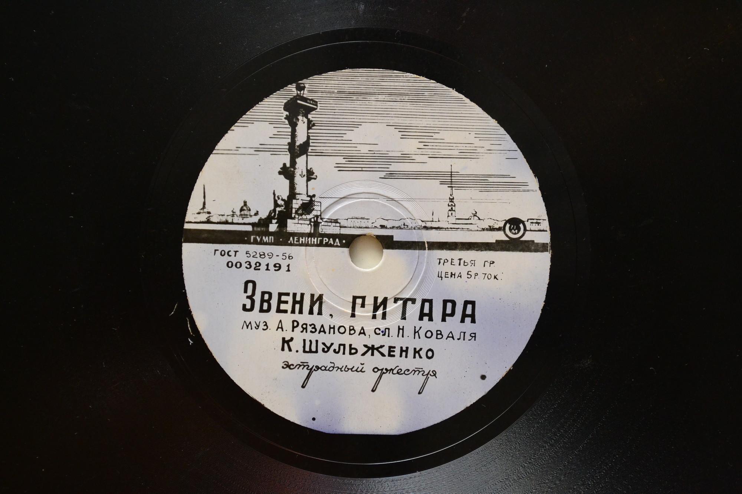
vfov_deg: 16.6
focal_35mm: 82
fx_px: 1700
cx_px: 371
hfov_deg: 24.6
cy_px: 247
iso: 1600
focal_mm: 55
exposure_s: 1/160
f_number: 7.1
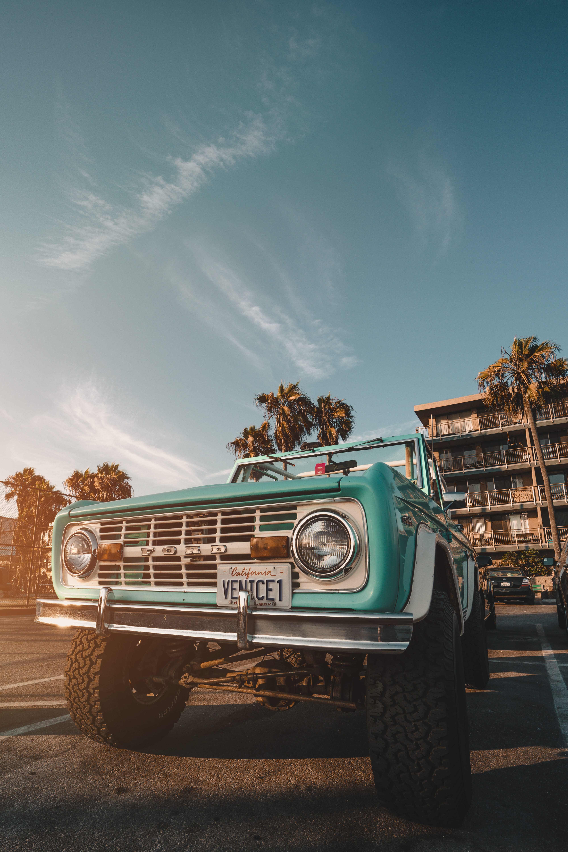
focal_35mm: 19
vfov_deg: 86.9
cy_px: 426
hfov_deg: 64.6
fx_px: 450
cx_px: 284
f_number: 2.8
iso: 100
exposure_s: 1/1000
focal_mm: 19
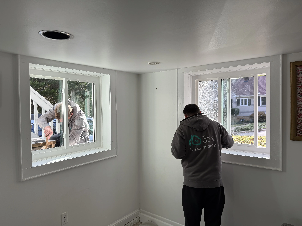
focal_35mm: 24
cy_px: 113
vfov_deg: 56.8
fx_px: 209
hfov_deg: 71.6
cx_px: 151
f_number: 1.78
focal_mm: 6.76
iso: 80
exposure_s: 1/198
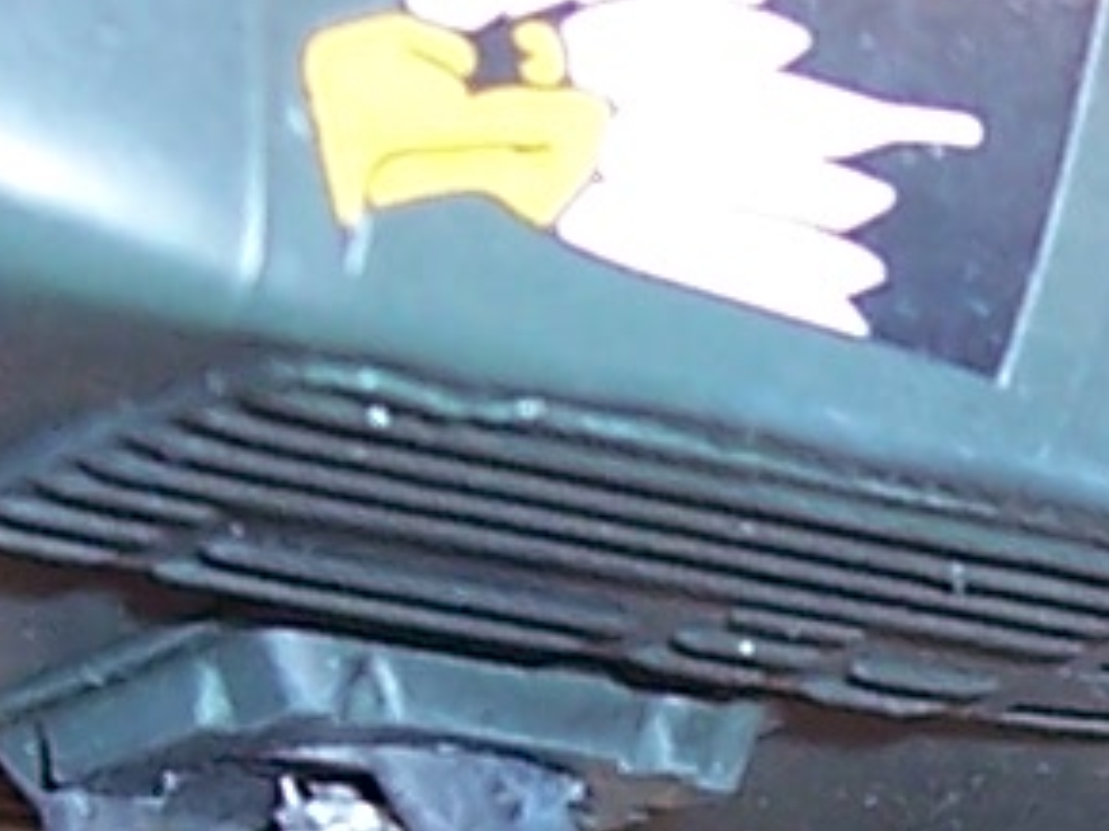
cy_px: 915
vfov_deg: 5.5
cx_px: 1368
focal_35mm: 269
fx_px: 8614
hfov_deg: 7.3
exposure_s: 1/125
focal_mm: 5.6
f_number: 2.7
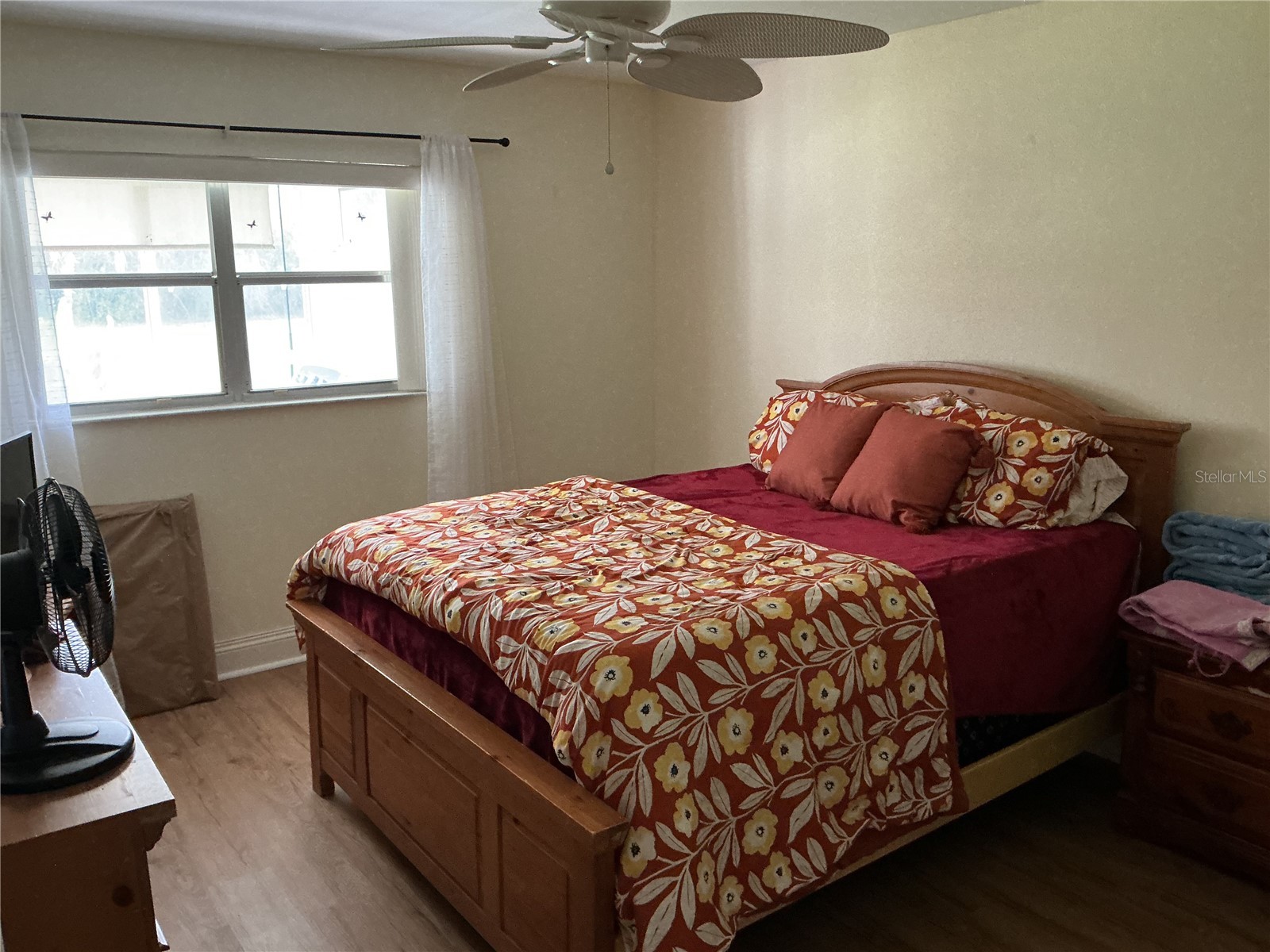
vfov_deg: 48.2
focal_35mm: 29
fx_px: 1064
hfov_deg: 61.7
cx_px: 635
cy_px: 476
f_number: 1.8
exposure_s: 1/60
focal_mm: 3
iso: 250
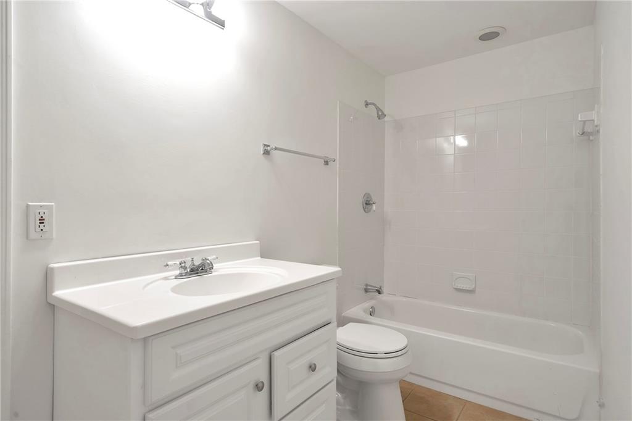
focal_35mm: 19
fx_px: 333
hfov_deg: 86.9
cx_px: 316
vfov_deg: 64.5
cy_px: 210
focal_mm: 19
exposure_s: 1/10
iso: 320
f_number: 8
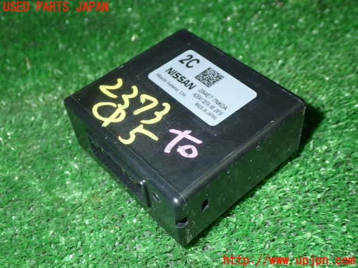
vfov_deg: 32.9
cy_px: 134
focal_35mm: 44
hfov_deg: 42.9
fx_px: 455
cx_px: 179
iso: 320
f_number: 9
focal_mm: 7.84
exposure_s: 1/40
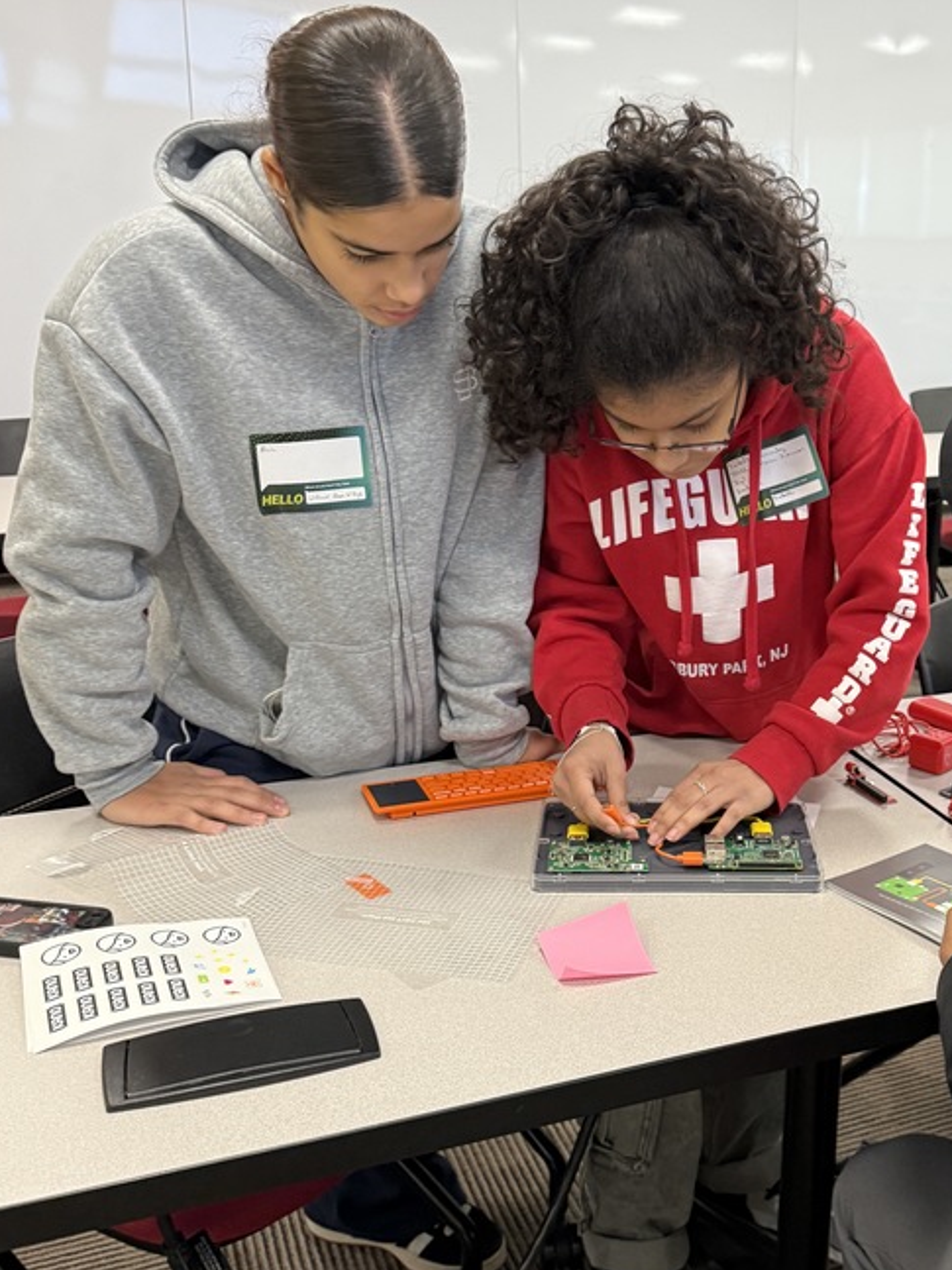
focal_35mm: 38
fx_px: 1394
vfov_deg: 49.0
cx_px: 699
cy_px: 597
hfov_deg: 36.9
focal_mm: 6.76
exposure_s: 1/60
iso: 320
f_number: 1.78
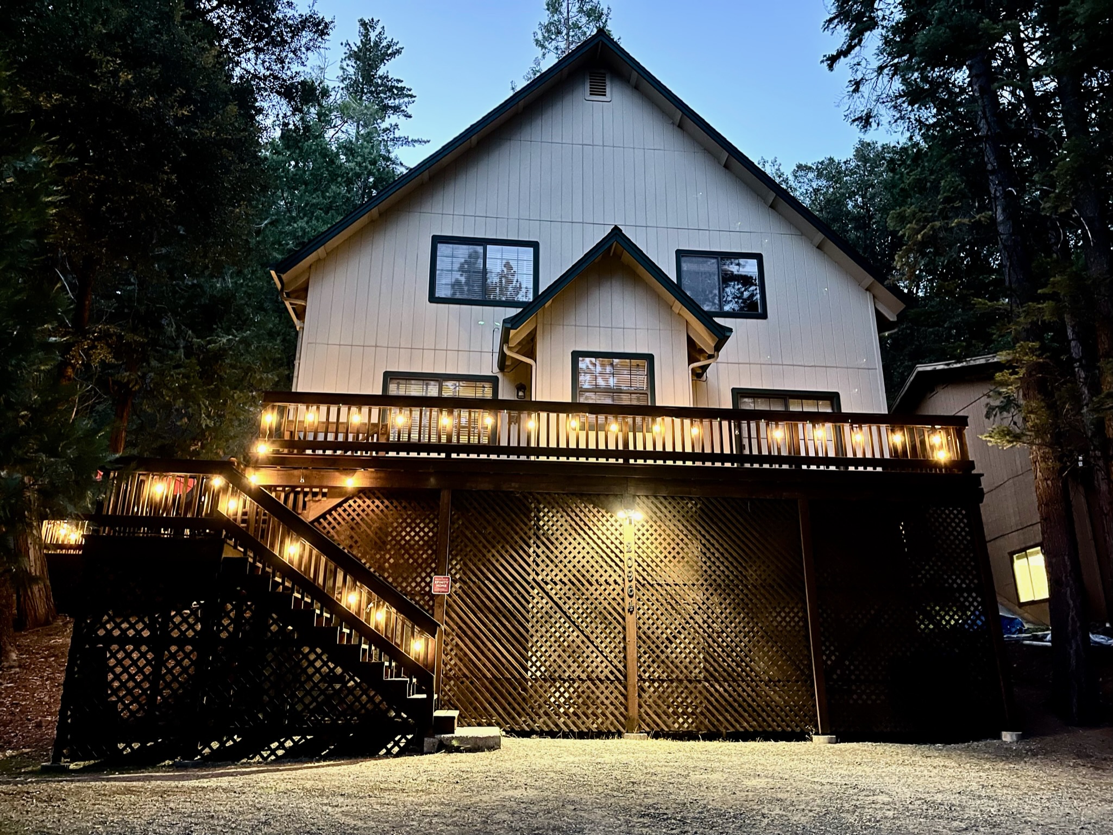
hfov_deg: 67.3
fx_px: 836
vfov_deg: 53.0
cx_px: 556
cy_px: 418
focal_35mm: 26
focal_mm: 5.1
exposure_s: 1/15
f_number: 1.6
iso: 1000
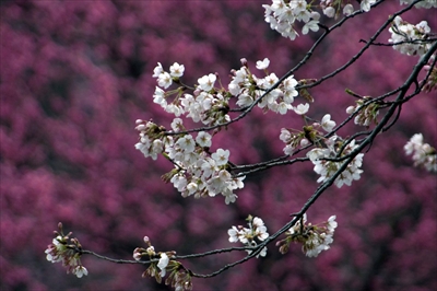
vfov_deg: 4.9
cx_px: 218
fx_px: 3366
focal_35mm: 278
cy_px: 146
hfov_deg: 7.4
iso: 400
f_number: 6.3
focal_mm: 185
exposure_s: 1/1500
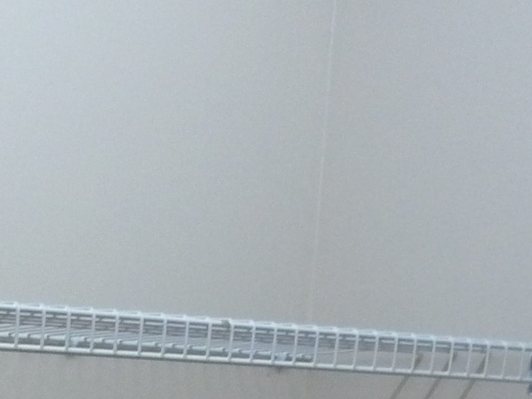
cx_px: -67
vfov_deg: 13.6
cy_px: 687
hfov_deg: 19.0
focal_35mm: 99
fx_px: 1522
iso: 400
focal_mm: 4.7
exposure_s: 1/25
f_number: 3.3
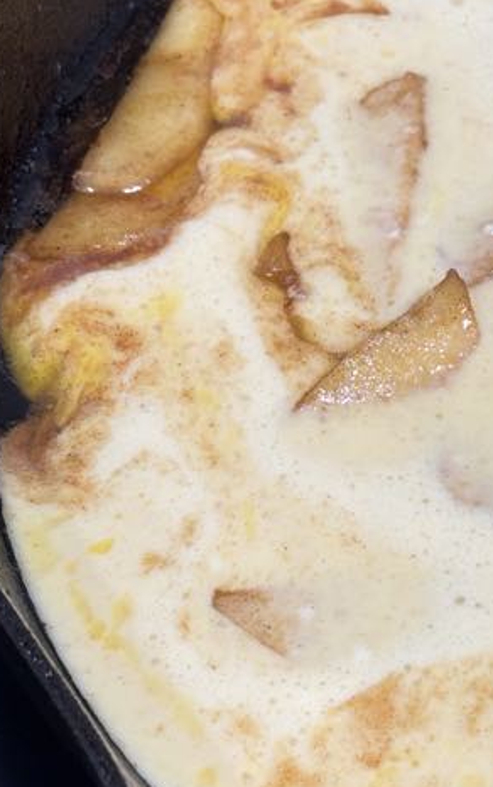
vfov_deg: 17.2
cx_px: 625
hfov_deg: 10.6
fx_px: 2596
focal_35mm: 121
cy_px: 417
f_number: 1.6
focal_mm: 5.96
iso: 100
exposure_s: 1/50
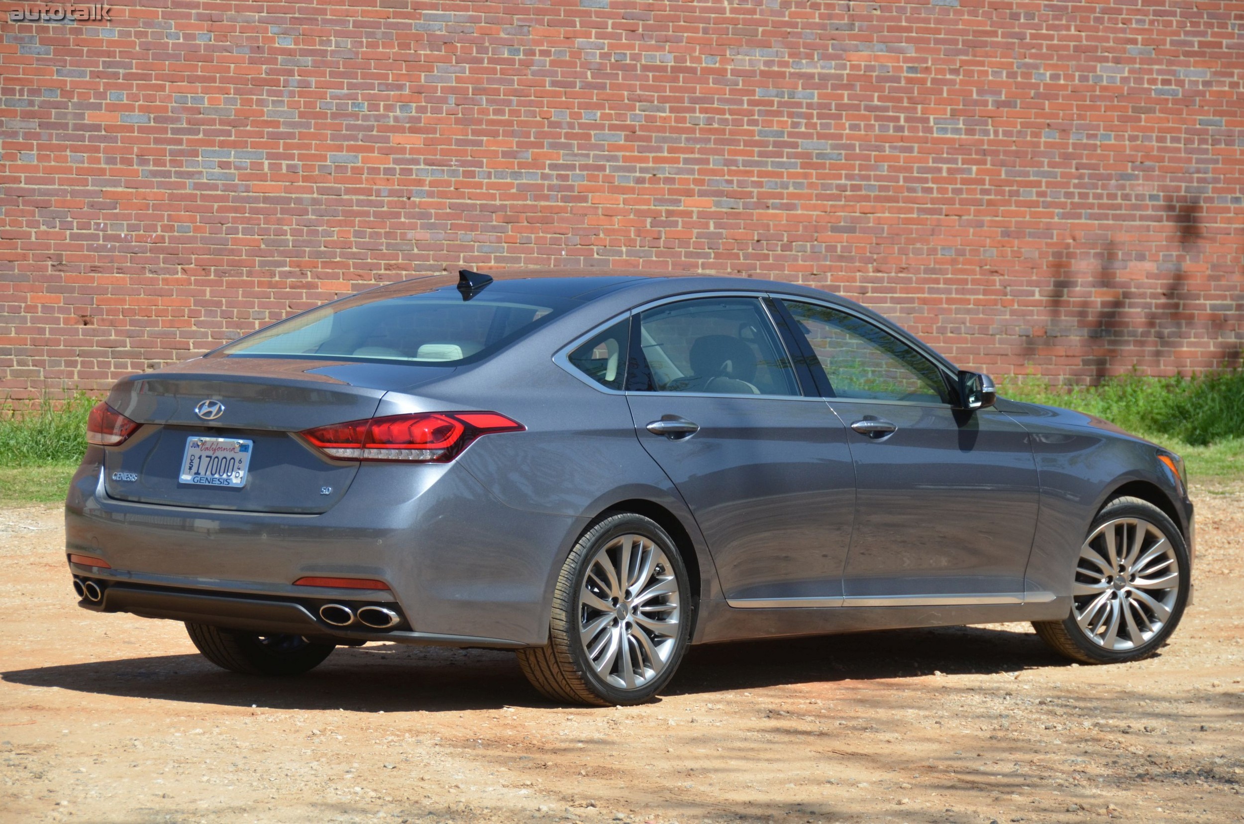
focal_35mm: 112
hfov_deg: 18.2
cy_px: 412
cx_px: 622
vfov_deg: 12.1
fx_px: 3880
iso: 400
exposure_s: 1/1600
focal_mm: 75
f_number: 5.6
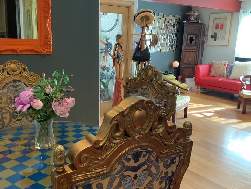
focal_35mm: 36
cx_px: 112
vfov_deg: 39.6
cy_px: 103
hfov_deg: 51.2
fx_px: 261
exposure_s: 1/60
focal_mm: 3
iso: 160
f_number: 1.8
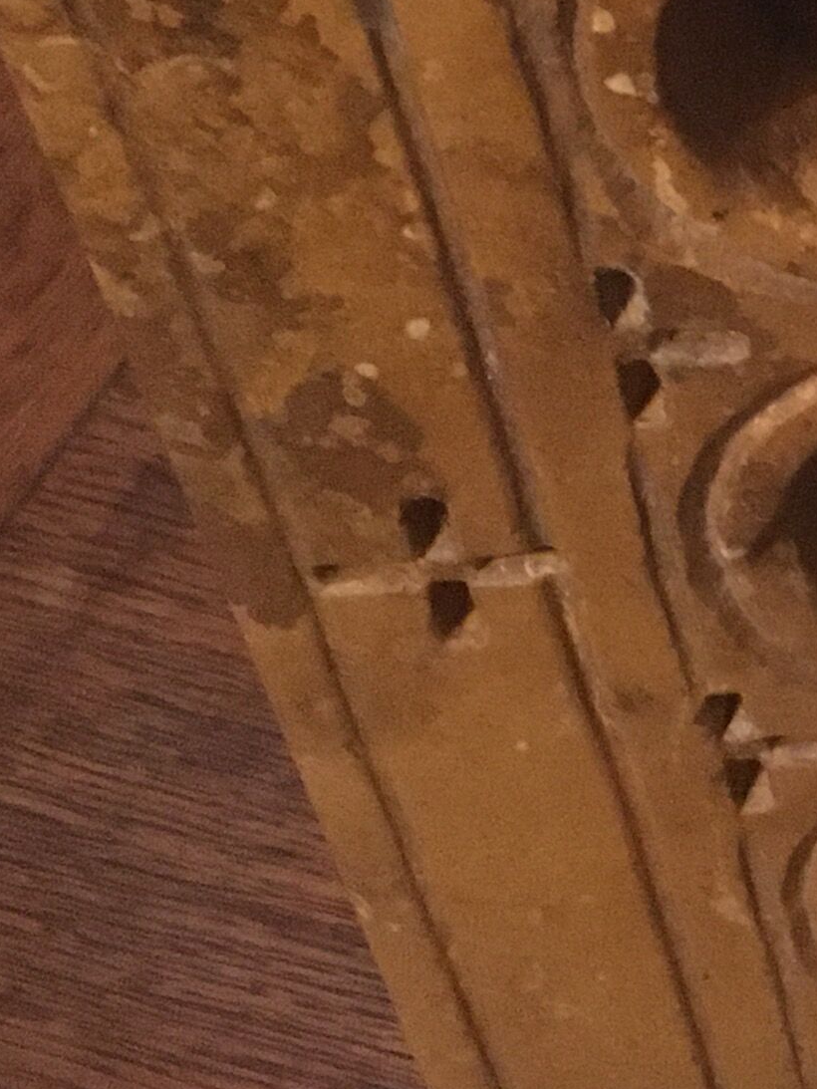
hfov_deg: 12.2
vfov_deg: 18.0
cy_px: 16
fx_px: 3367
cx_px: 1652
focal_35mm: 107
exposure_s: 1/17
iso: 320
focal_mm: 4.15
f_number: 2.2
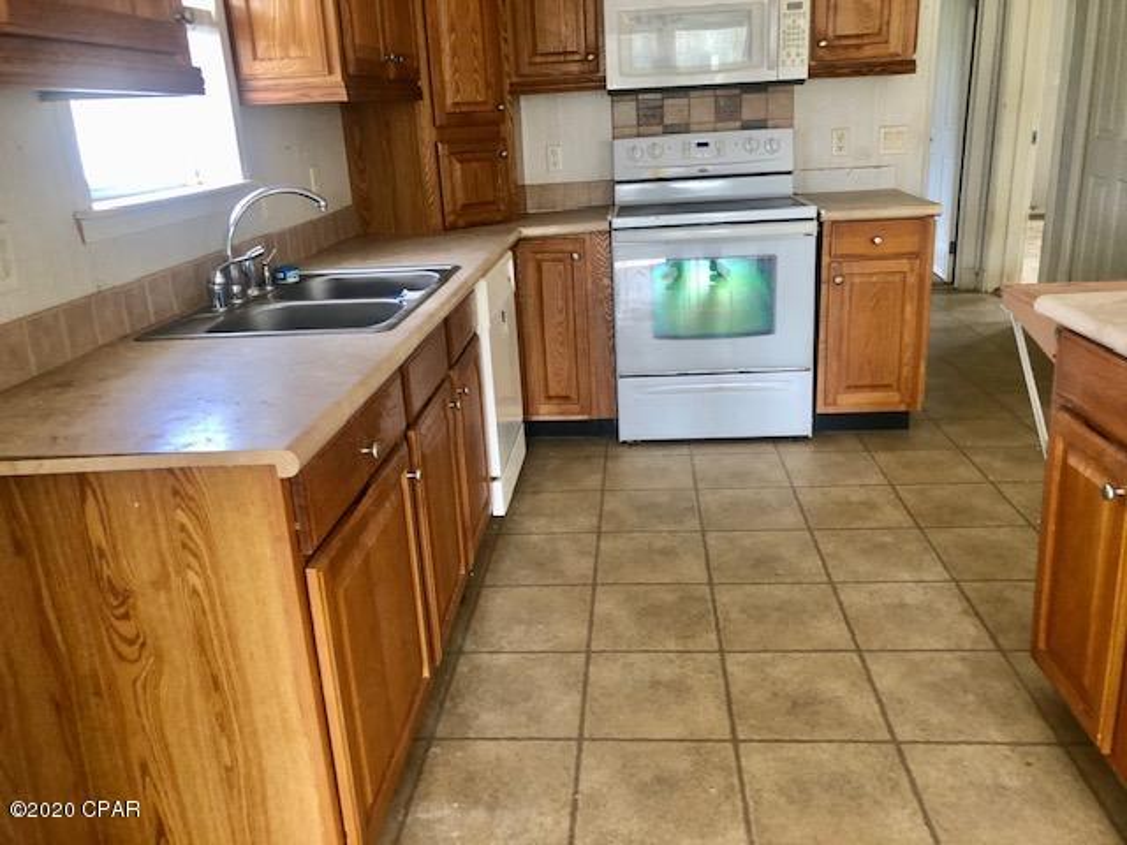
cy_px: 422
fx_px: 912
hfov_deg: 63.4
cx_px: 564
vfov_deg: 49.7
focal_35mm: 28
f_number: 1.8
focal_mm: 3.99
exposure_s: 1/24
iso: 32
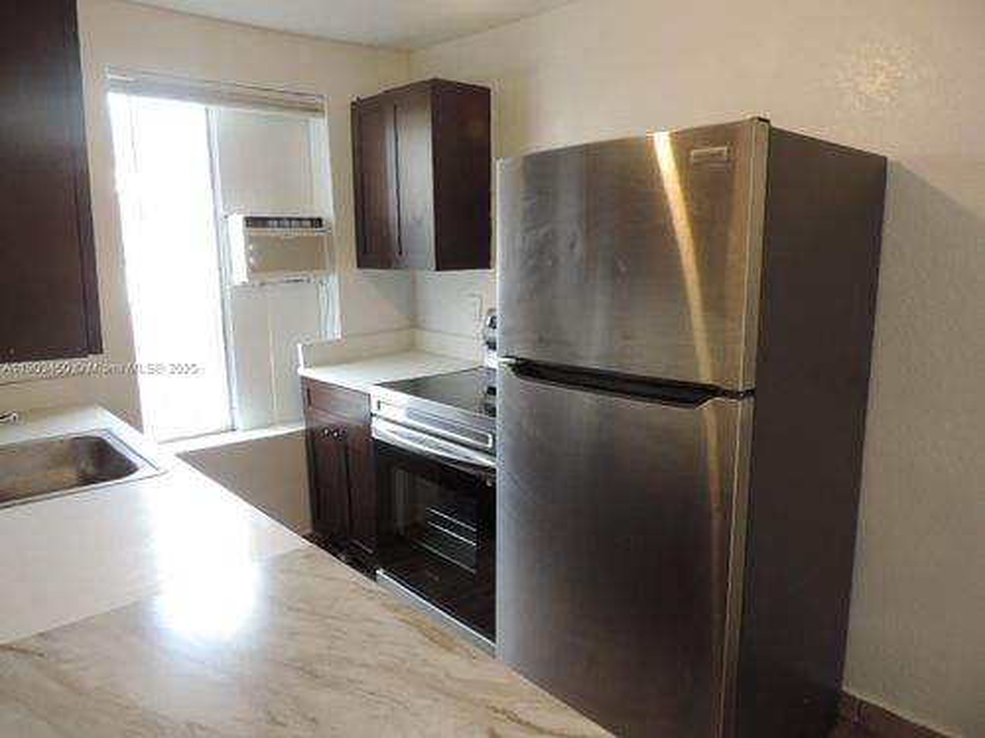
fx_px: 683
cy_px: 369
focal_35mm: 24
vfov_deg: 56.8
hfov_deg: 71.6
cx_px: 492
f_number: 3
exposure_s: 1/30
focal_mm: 4.3
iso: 125
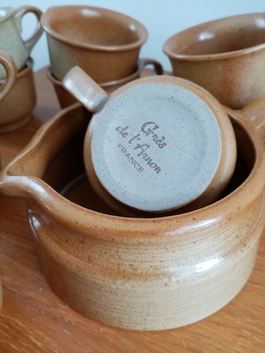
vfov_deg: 67.3
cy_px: 176
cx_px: 132
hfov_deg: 53.1
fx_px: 265
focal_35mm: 26
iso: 242
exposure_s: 1/33.3
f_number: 1.8
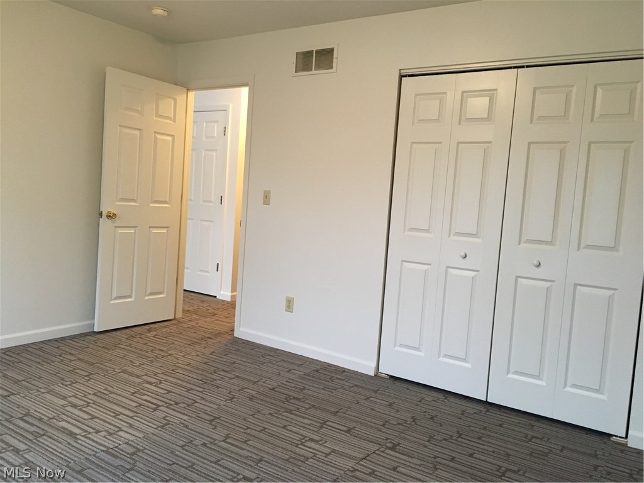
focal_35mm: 29
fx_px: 540
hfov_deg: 61.7
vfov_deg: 48.2
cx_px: 322
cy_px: 242
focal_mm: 4.15
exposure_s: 1/30
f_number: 2.2
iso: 160
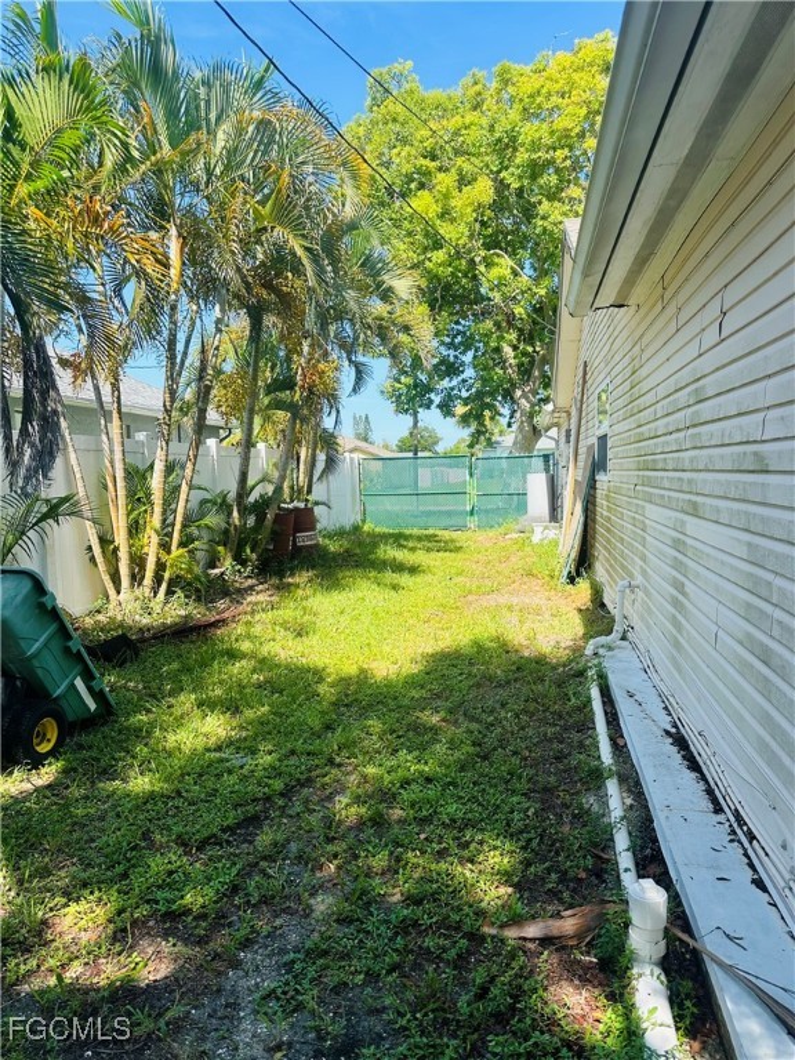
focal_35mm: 24
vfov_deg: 71.6
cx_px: 398
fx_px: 735
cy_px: 530
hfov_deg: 56.8
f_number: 1.78
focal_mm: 6.86
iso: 80
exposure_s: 1/1412
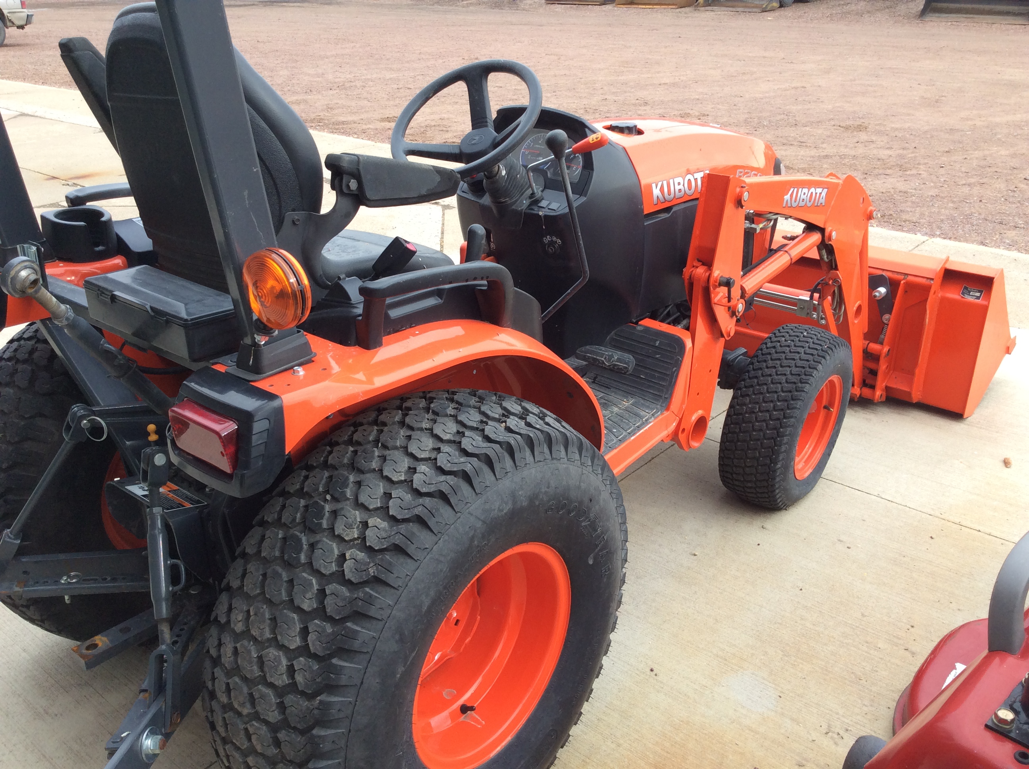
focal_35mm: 32
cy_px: 384
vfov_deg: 44.1
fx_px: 950
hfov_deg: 56.9
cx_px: 514
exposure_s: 1/233
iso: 32
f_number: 2.4
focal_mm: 3.3
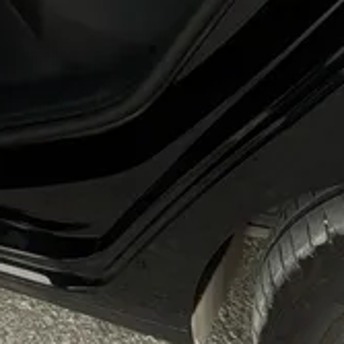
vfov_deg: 15.8
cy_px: -202
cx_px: -132
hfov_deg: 16.4
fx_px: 1113
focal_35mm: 99
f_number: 1.6
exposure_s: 1/60
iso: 200
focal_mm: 5.96
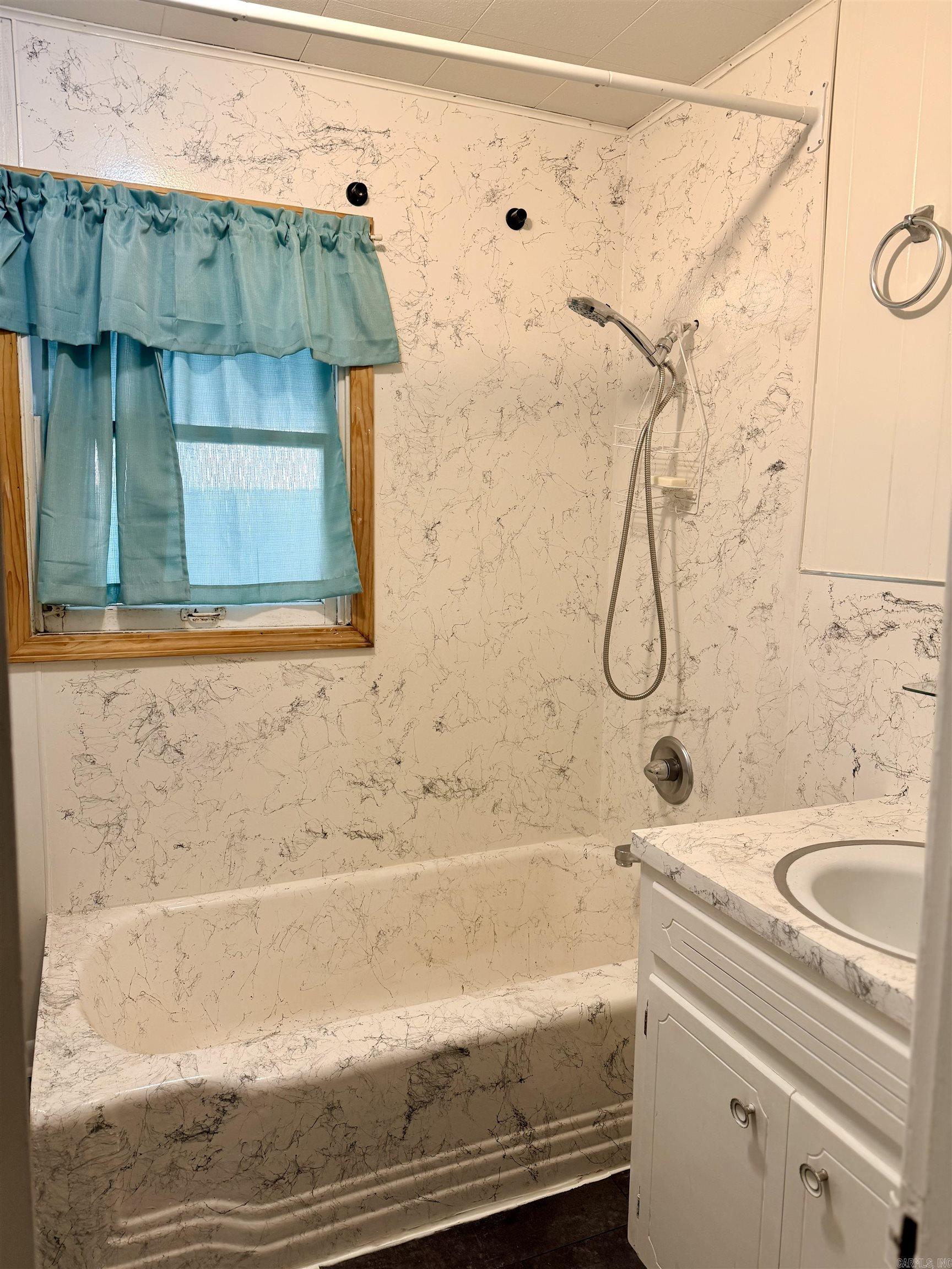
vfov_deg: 71.6
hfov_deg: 56.8
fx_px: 880
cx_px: 476
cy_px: 634
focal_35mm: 24
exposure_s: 1/60
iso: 125
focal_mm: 6.76
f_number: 1.78
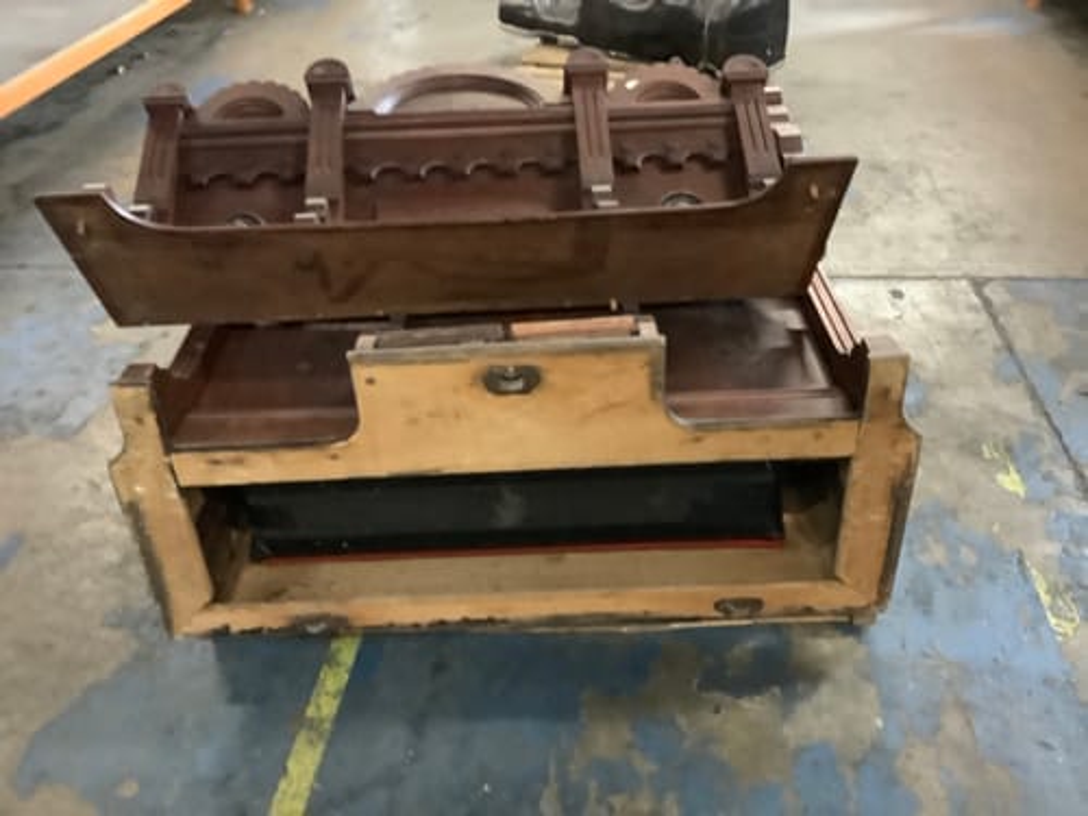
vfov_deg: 45.4
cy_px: 408
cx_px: 544
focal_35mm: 31
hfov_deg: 58.4
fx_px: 974
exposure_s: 1/17
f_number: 2.4
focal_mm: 3.3
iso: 640
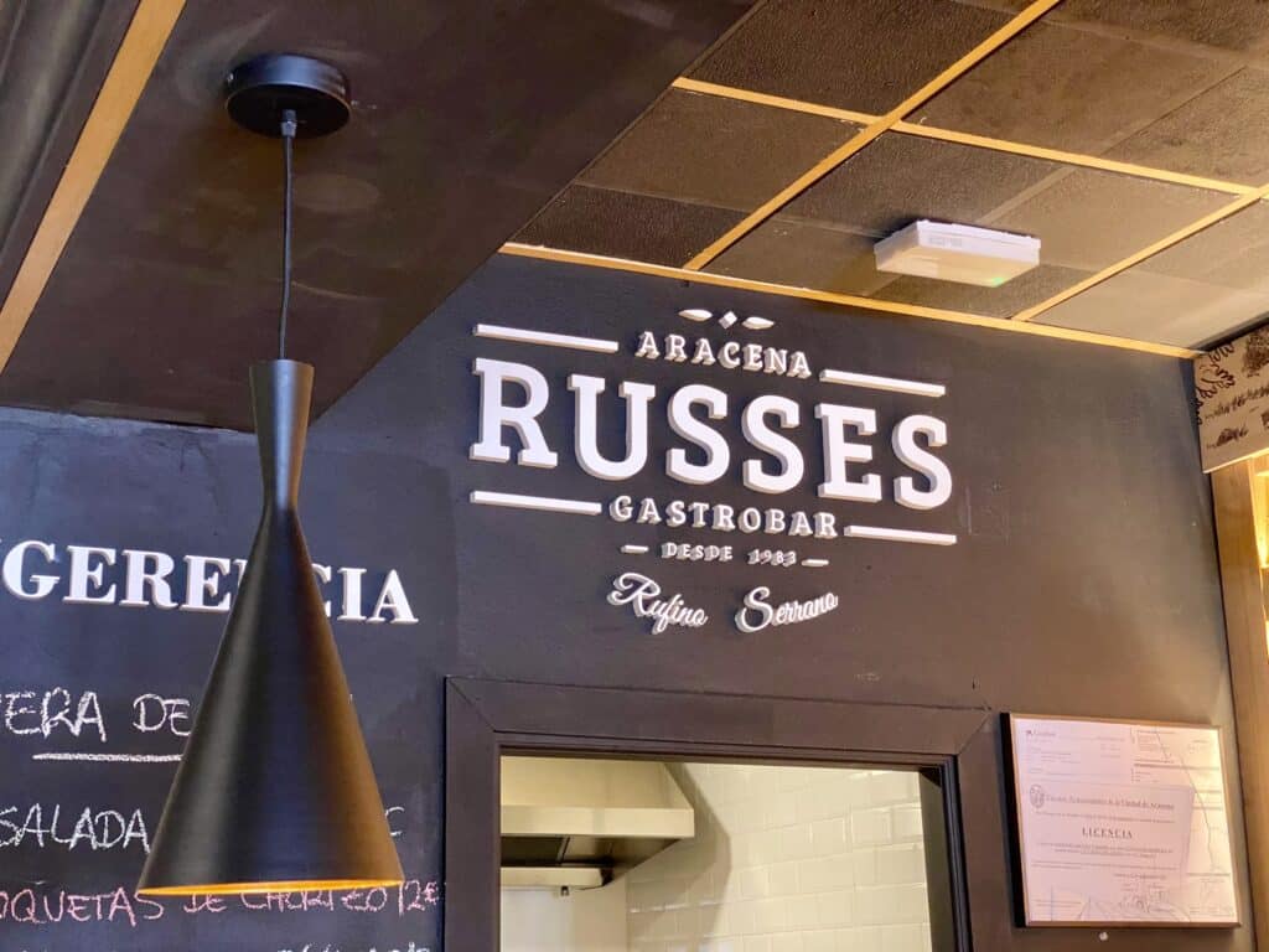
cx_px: 634
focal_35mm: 52
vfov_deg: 28.0
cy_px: 476
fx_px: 1906
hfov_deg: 36.8
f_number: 2
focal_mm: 6
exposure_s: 1/50
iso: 400
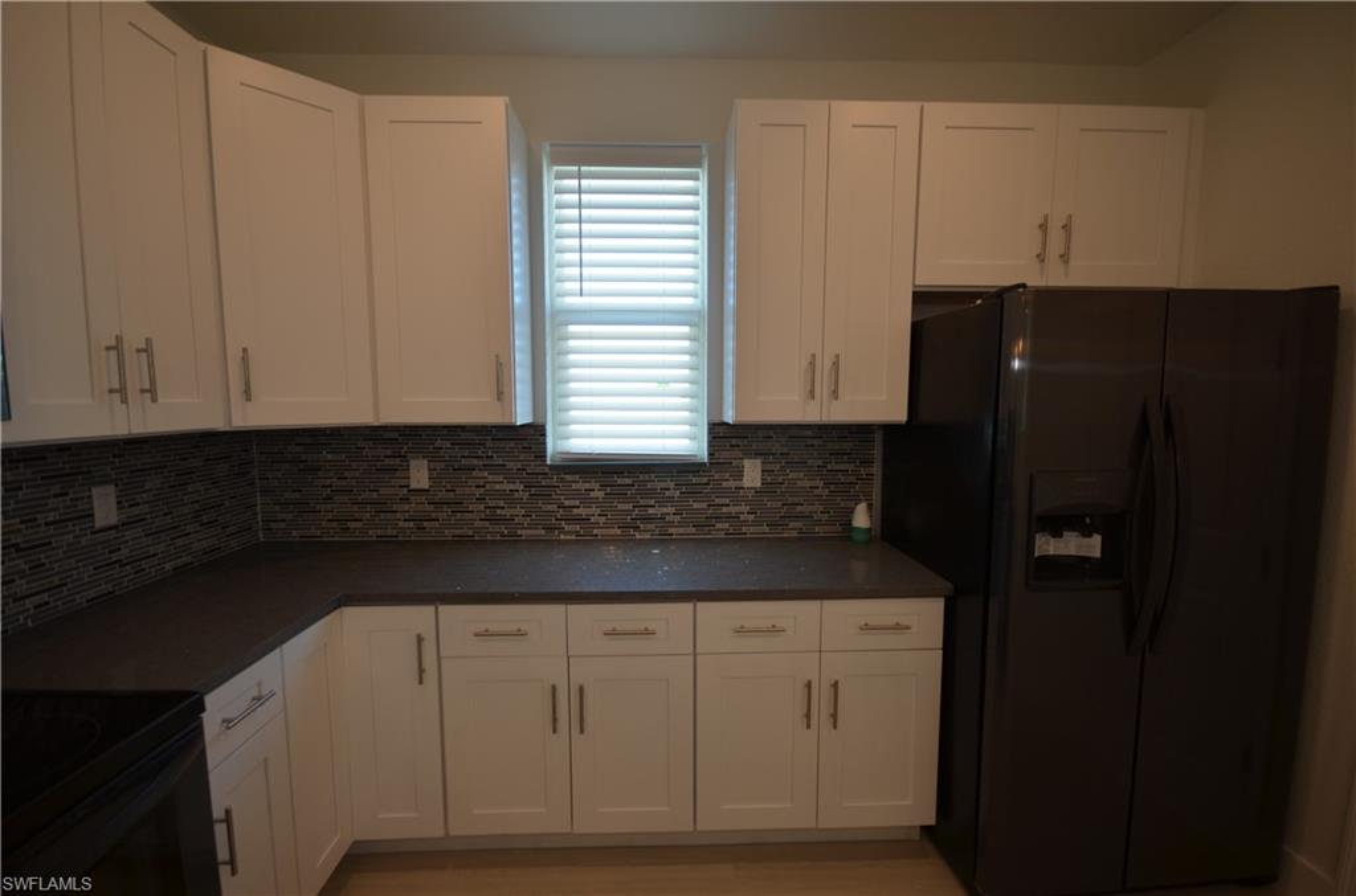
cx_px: 678
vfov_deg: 77.0
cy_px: 448
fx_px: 564
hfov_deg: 100.5
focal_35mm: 15
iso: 140
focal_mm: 10
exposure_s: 1/60
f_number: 4
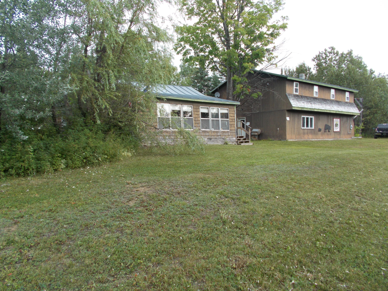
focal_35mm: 26
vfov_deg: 53.1
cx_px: 194
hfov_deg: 67.3
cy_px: 146
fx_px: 291
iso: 80
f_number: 3.2
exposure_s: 1/160
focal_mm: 4.6
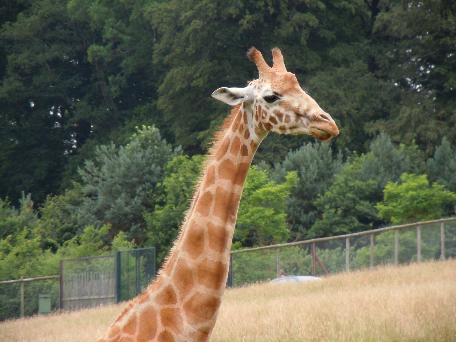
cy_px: 171
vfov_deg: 5.0
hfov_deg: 6.6
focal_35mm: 300
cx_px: 228
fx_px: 3952
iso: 400
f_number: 5.6
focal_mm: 54
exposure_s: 1/250
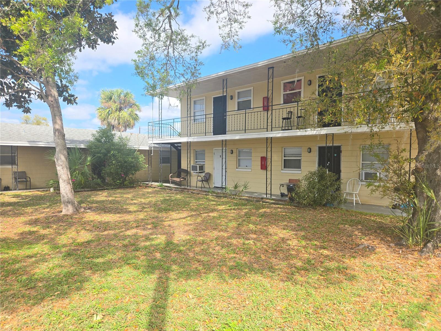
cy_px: 166
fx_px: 293
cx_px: 220
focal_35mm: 23
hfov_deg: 73.9
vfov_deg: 58.9
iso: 25
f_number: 1.8
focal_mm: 5.4
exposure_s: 1/914
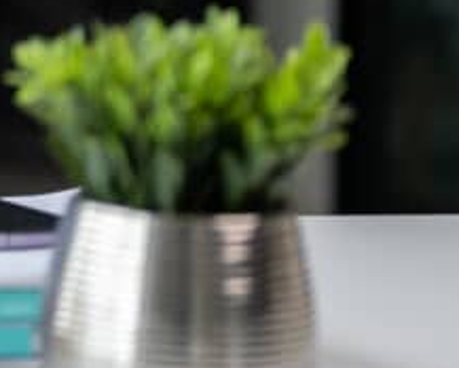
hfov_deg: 8.4
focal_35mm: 221
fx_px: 3005
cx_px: -379
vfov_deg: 6.9
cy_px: -272
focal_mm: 50
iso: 250
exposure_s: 1/640
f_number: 1.8
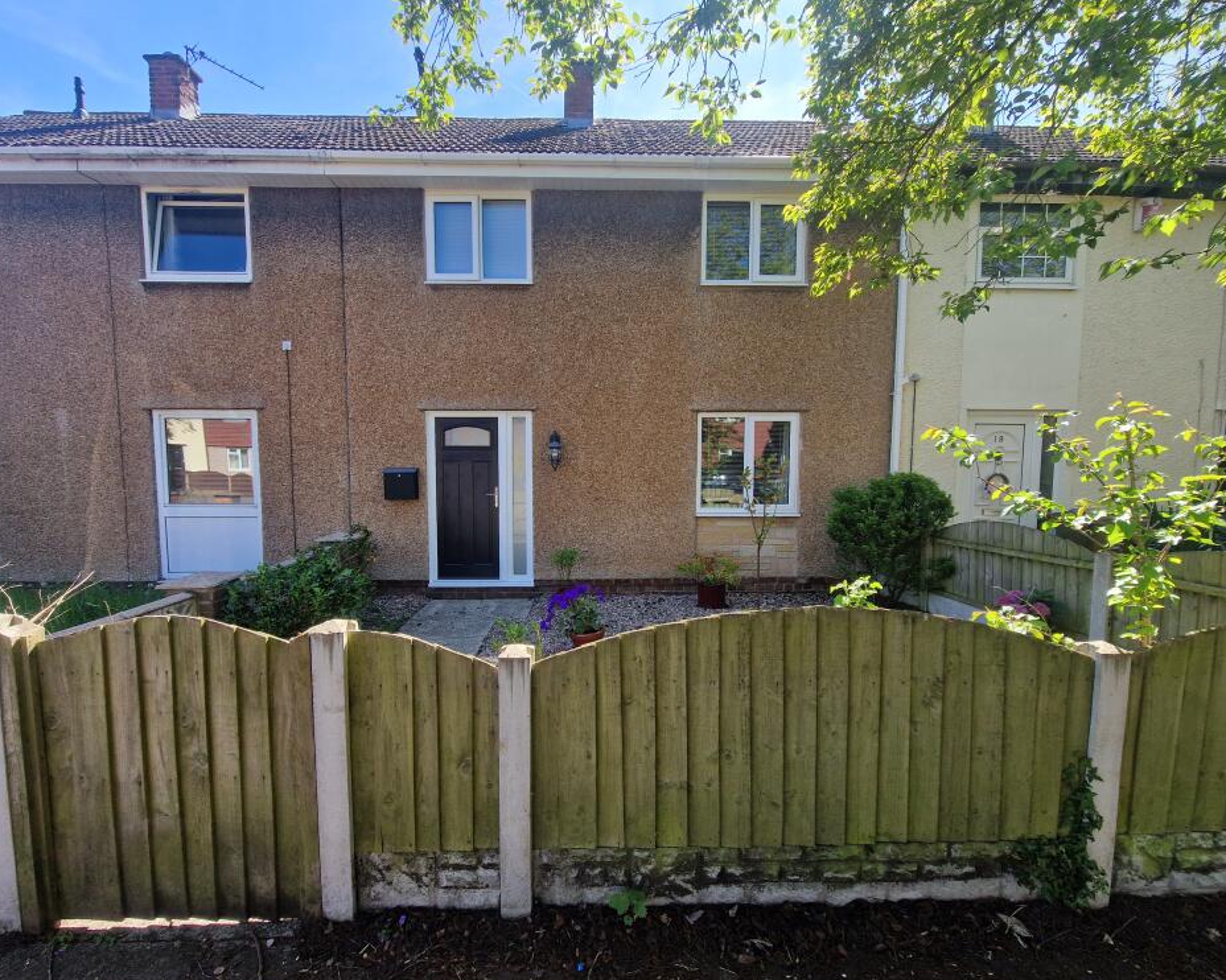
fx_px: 508
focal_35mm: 14
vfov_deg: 87.9
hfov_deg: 100.7
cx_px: 593
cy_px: 506
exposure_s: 1/648
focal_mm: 2.2
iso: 50
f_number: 2.2
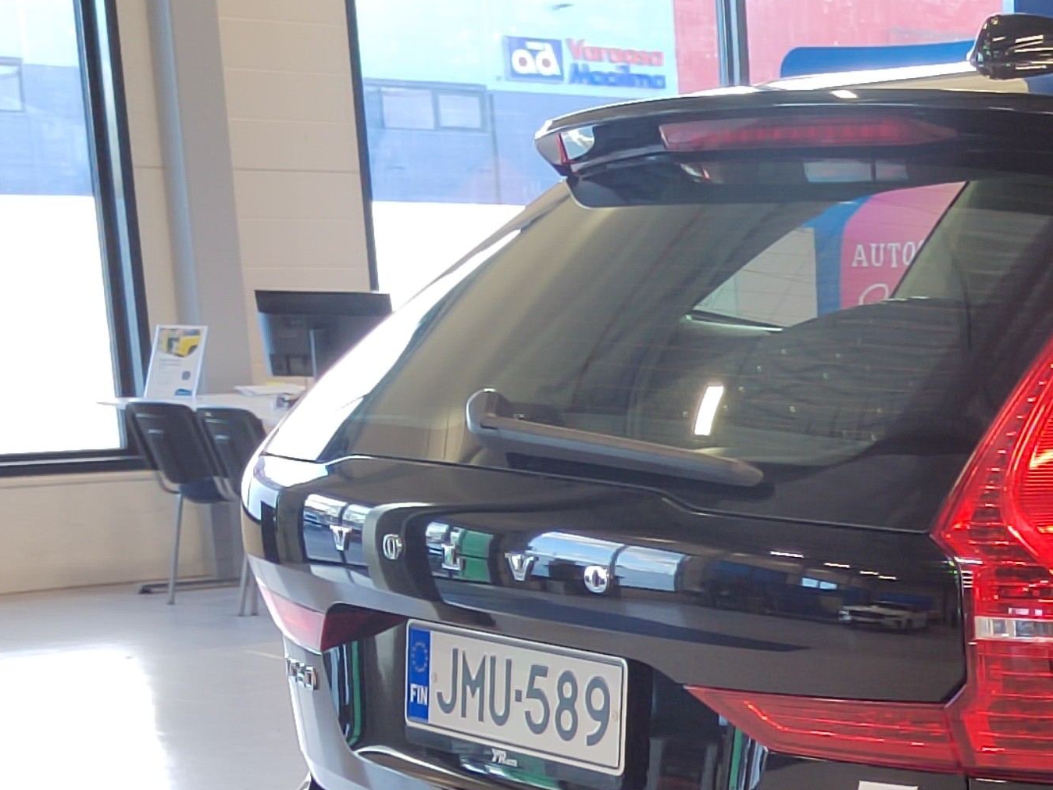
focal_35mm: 84
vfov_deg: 17.1
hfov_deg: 20.8
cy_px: 828
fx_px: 2555
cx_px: 1441
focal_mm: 5.52
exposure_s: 1/100
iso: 391
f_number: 1.9
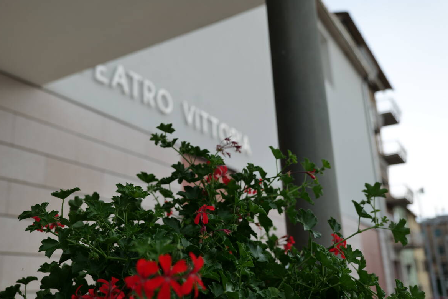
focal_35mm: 37
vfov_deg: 35.9
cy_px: 151
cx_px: 219
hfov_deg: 51.9
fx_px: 460
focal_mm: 36
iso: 100
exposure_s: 1/160
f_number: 4.5
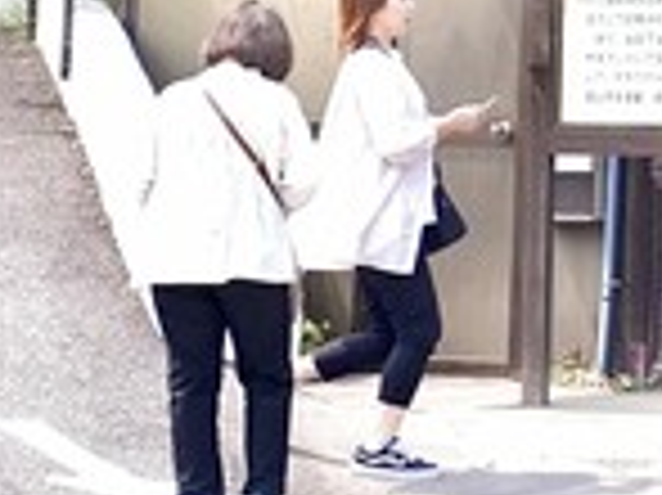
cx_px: 1576
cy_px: -549
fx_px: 5828
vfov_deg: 4.8
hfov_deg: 6.2
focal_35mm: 305
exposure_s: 1/2500
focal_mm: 55
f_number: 4.5
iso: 1600
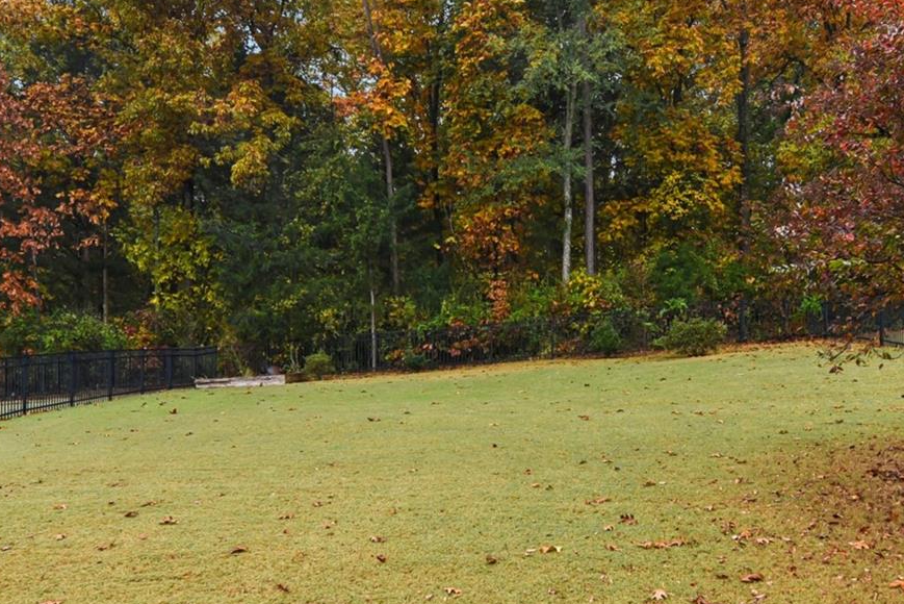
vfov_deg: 39.6
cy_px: 395
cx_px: 539
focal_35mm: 33
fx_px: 829
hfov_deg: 56.8
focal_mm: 14
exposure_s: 1/125
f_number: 8
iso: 200
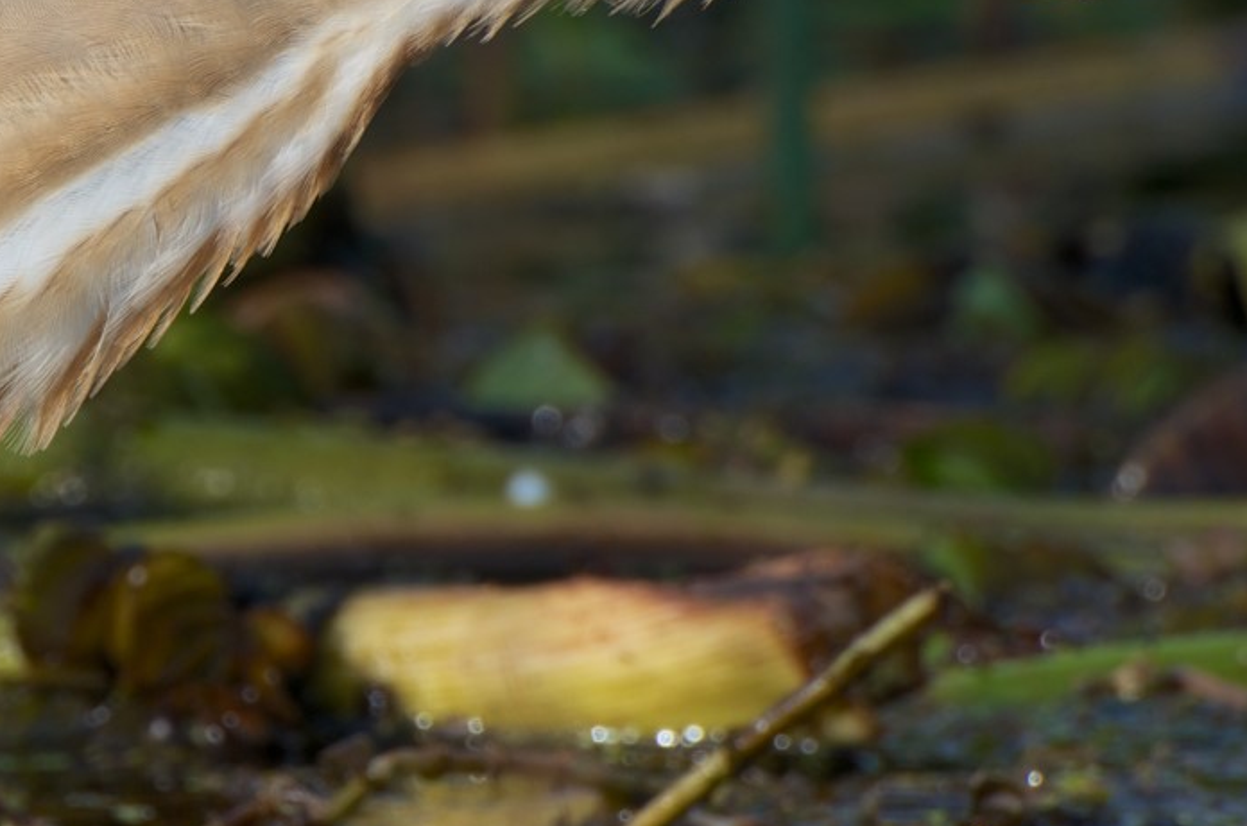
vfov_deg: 1.3
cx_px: 17
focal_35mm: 1054
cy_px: 355
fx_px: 36434
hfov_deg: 2.0
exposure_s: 1/100
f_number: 11
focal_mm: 300
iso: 100
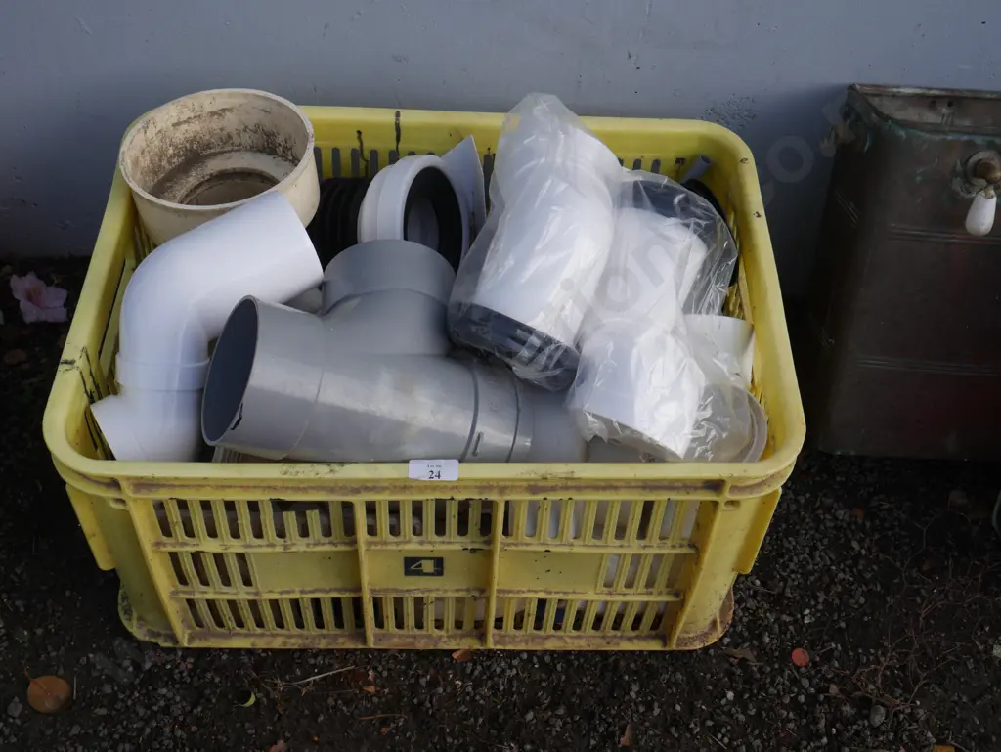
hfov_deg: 46.8
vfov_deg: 36.0
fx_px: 1157
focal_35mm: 40
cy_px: 376
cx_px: 500
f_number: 8
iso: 200
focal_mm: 20
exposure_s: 1/250
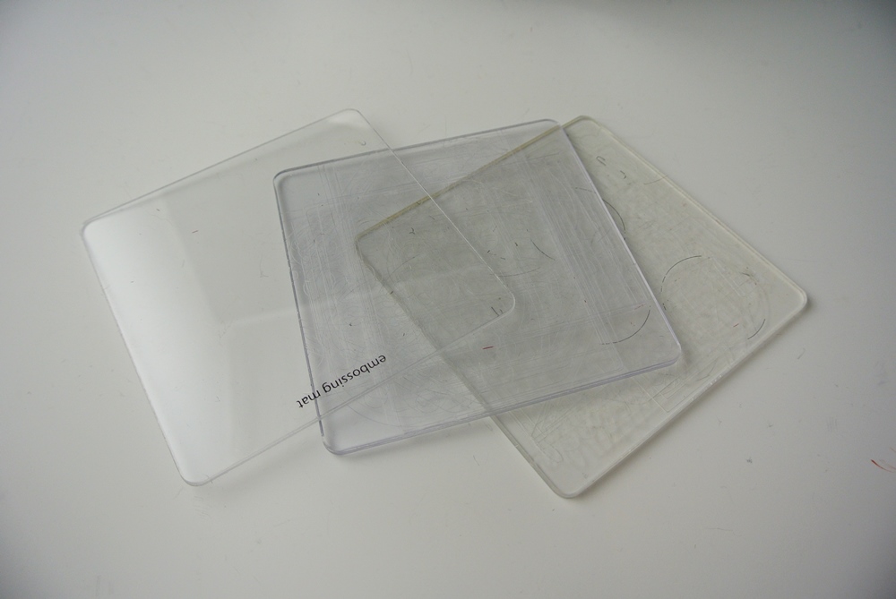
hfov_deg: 67.3
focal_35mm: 27
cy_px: 300
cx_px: 448
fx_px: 673
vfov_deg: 48.0
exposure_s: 1/125
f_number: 3.5
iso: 200
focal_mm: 10
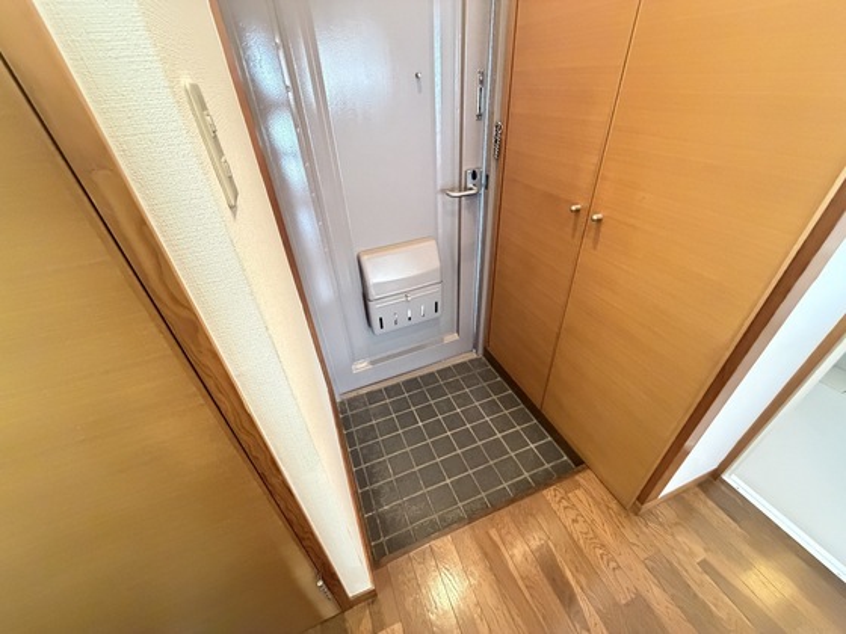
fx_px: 342
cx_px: 423
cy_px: 317
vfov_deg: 85.7
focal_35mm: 14
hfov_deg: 102.1
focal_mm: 2.22
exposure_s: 1/40
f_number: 2.2
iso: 1250
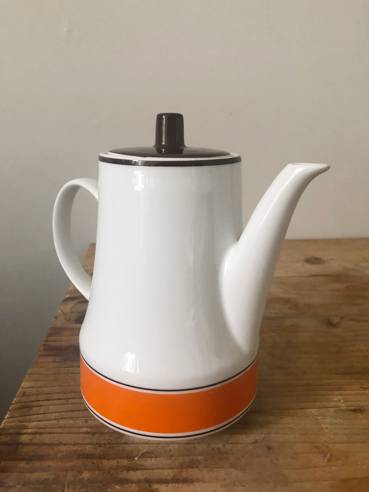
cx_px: 184
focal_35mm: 28
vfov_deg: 63.4
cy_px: 246
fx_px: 398
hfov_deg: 49.7
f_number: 1.8
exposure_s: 1/15
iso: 80
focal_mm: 3.99
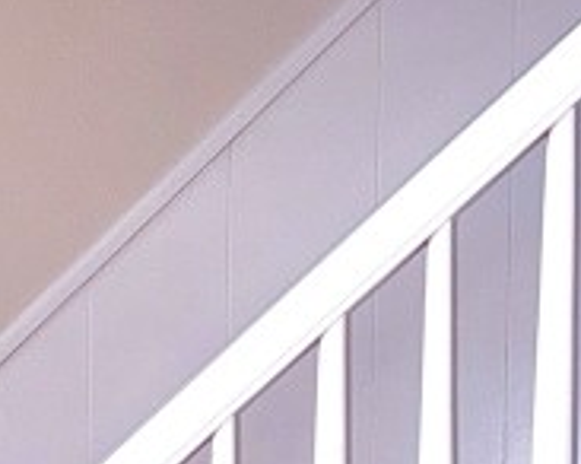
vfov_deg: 11.3
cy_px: 696
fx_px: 2250
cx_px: -156
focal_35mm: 131
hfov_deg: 14.2
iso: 64
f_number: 1.78
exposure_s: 1/22
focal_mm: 6.76
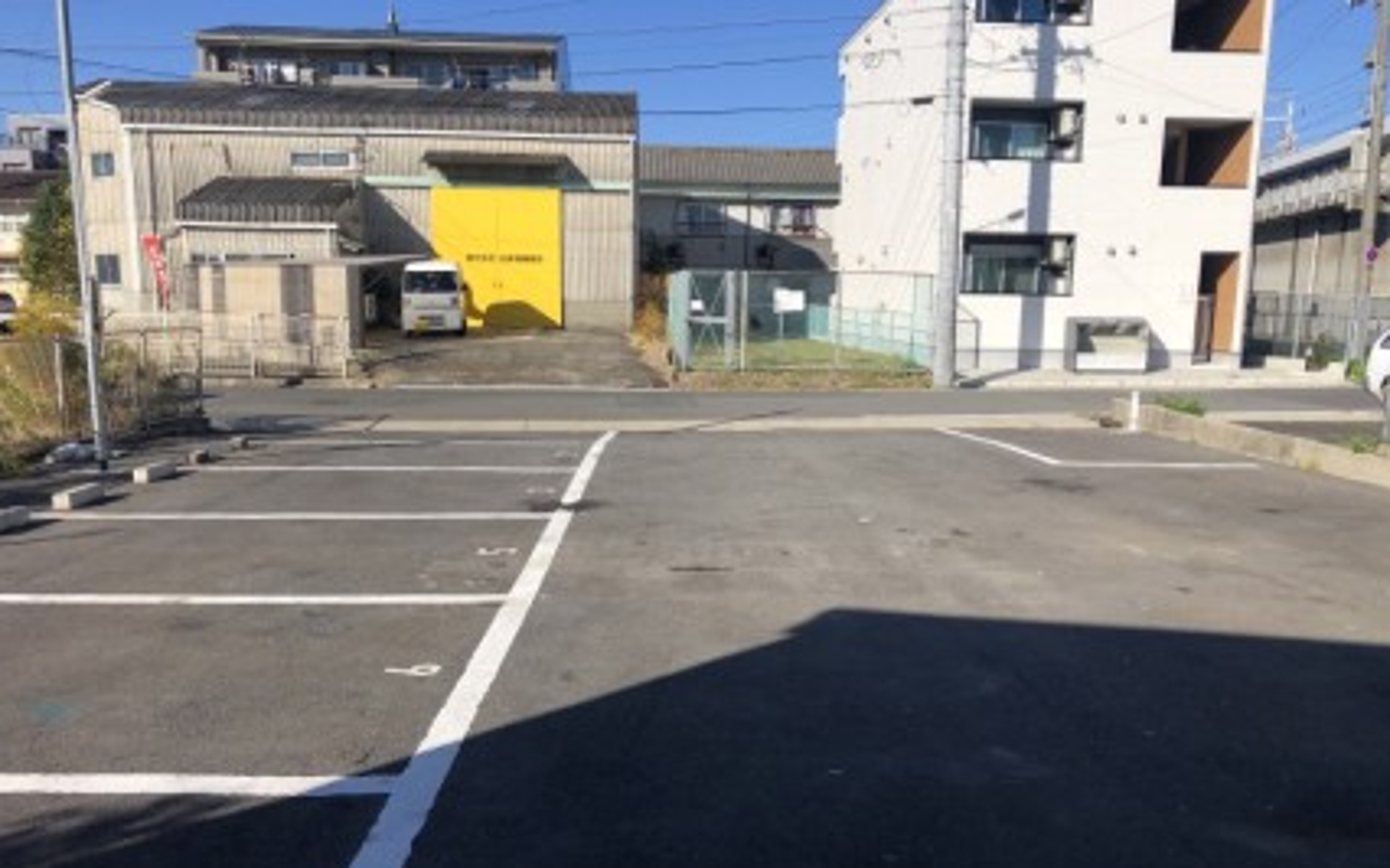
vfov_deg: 41.7
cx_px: 695
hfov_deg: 62.9
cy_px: 501
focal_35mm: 30
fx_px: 1136
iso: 20
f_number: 1.8
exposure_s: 1/2000
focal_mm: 3.99
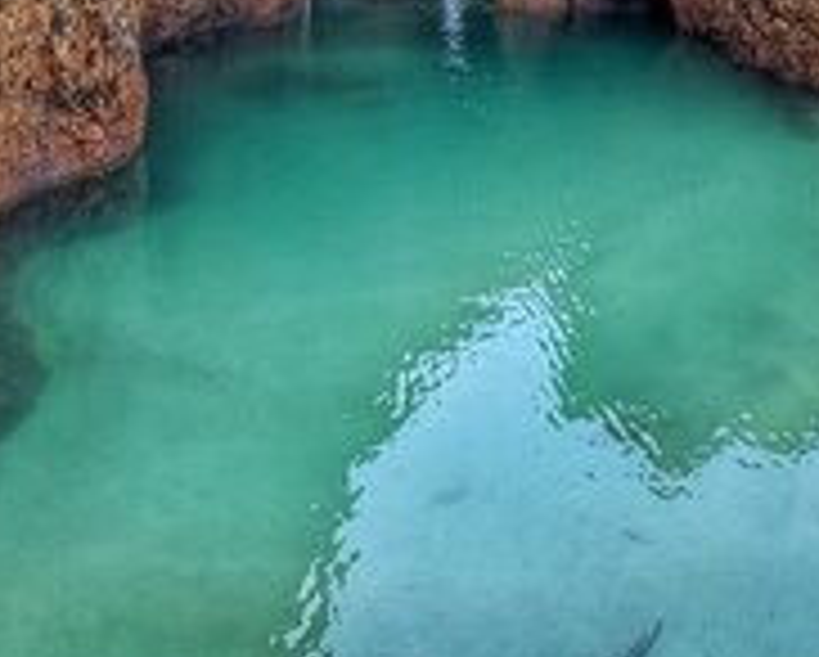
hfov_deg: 38.4
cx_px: 684
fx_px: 1116
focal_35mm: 46
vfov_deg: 29.6
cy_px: -65
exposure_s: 1/1333
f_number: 2.2
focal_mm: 2.35
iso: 51
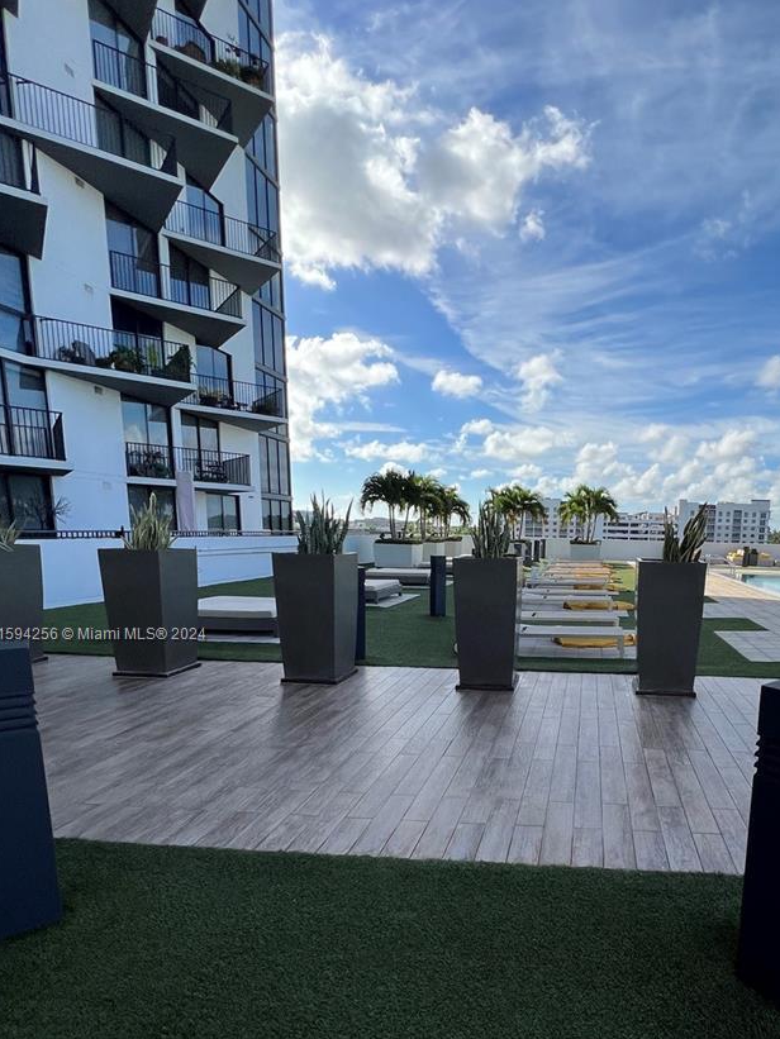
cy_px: 635
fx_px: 571
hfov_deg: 66.1
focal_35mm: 19
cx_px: 544
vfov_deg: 83.4
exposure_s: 1/1946
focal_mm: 1.57
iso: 32
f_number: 1.8
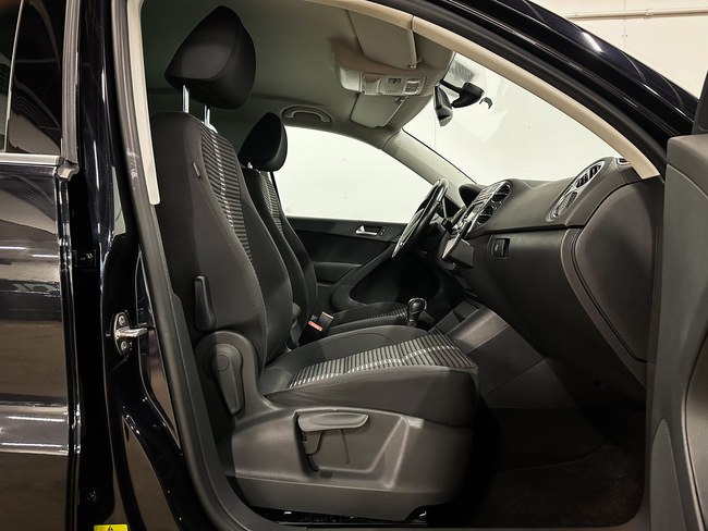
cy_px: 266
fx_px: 491
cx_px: 354
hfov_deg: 71.6
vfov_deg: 56.8
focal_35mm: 24
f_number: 1.8
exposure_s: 1/40
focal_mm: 6.86
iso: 1000
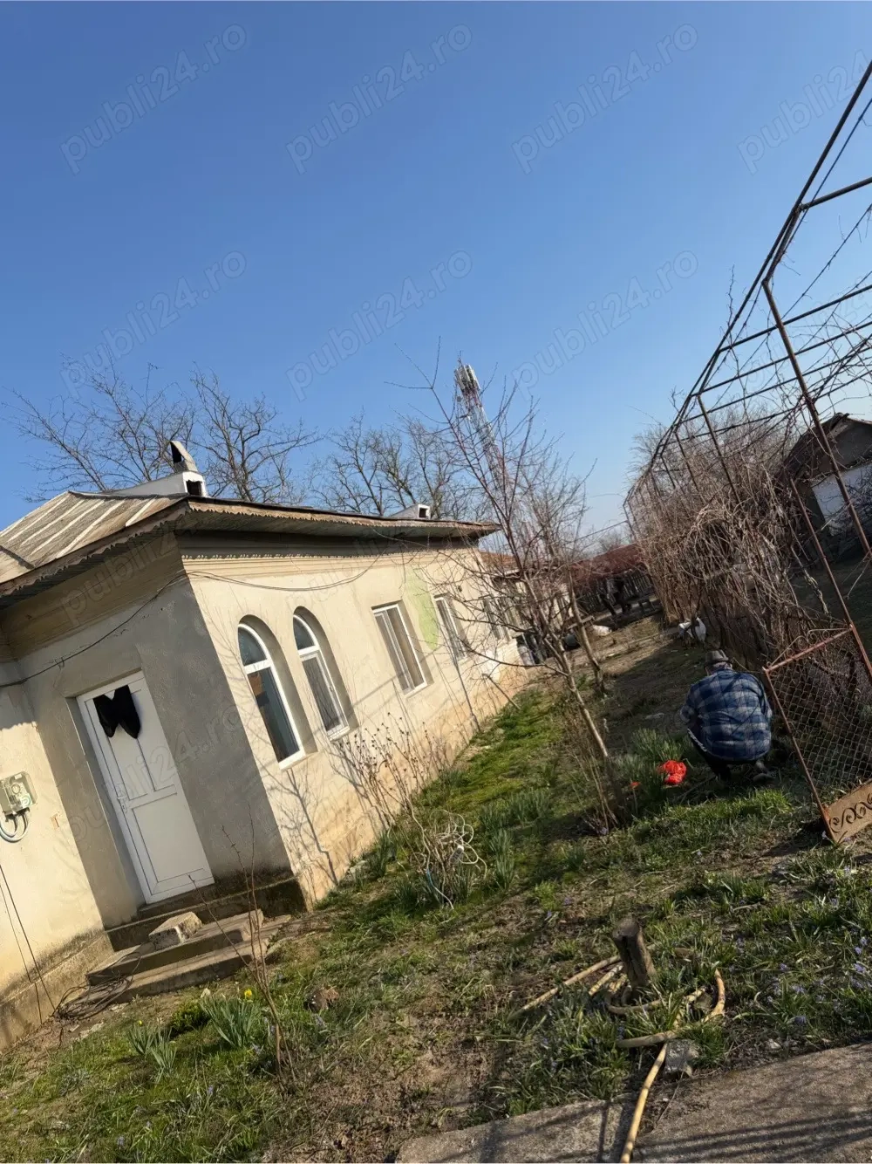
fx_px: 806
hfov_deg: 56.8
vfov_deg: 71.6
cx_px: 436
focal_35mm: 24
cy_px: 582
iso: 80
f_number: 1.78
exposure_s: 1/4405
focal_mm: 6.76
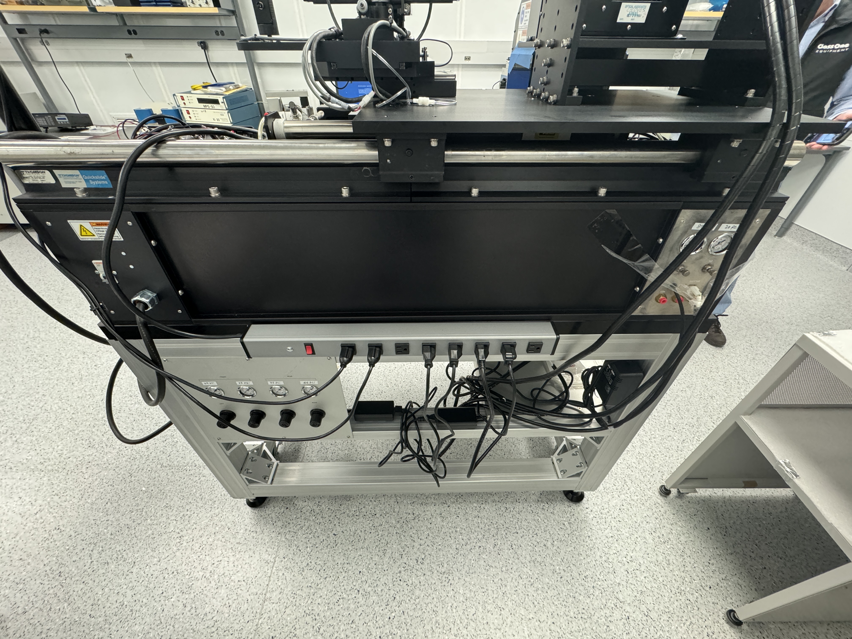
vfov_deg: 85.7
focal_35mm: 14
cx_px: 426
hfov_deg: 102.1
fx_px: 345
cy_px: 320
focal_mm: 2.22
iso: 400
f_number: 2.2
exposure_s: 1/60
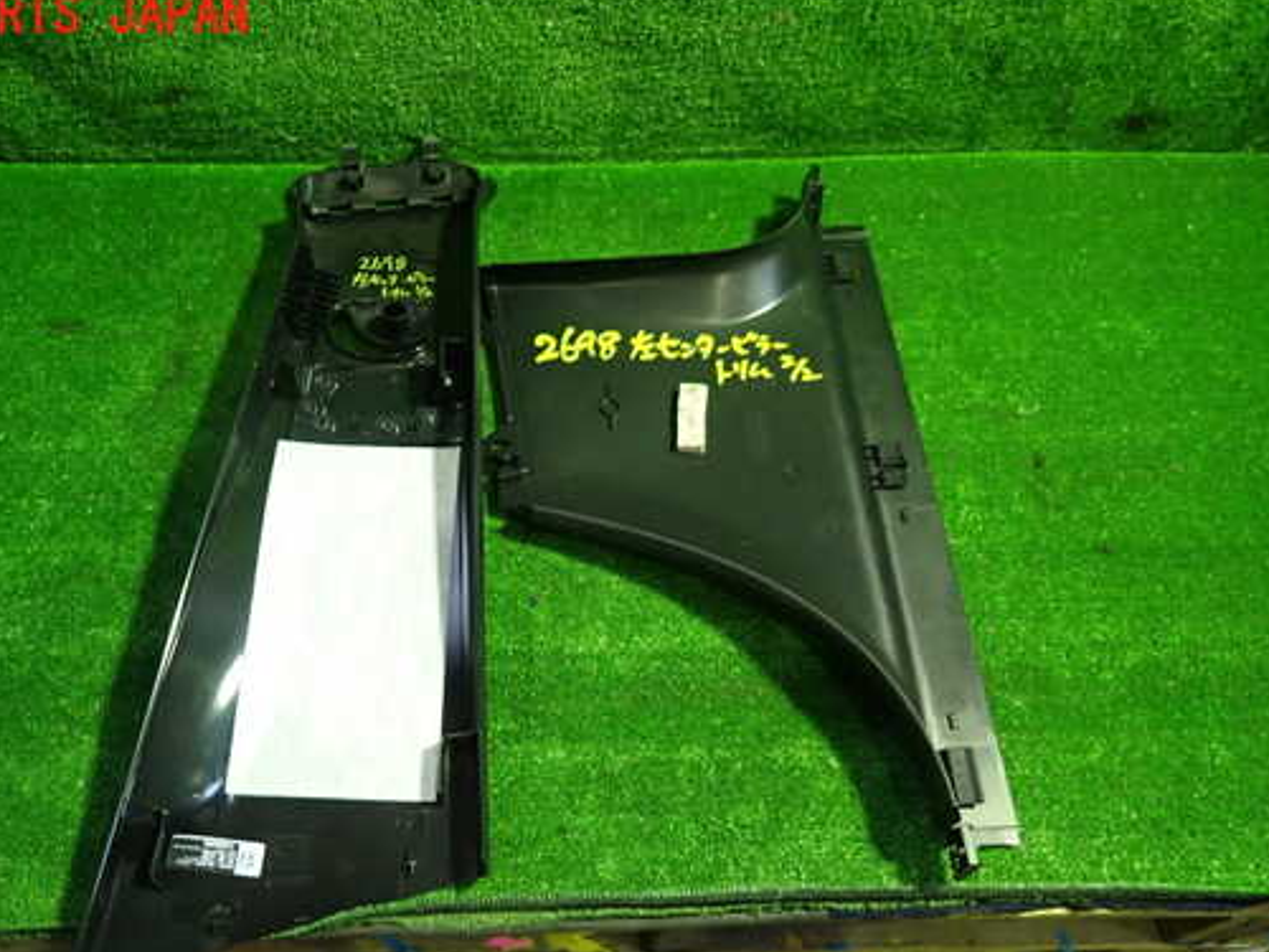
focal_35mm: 30
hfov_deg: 59.7
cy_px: 556
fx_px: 1100
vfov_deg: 46.6
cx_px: 548
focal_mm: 4.5
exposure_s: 1/30
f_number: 2
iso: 250
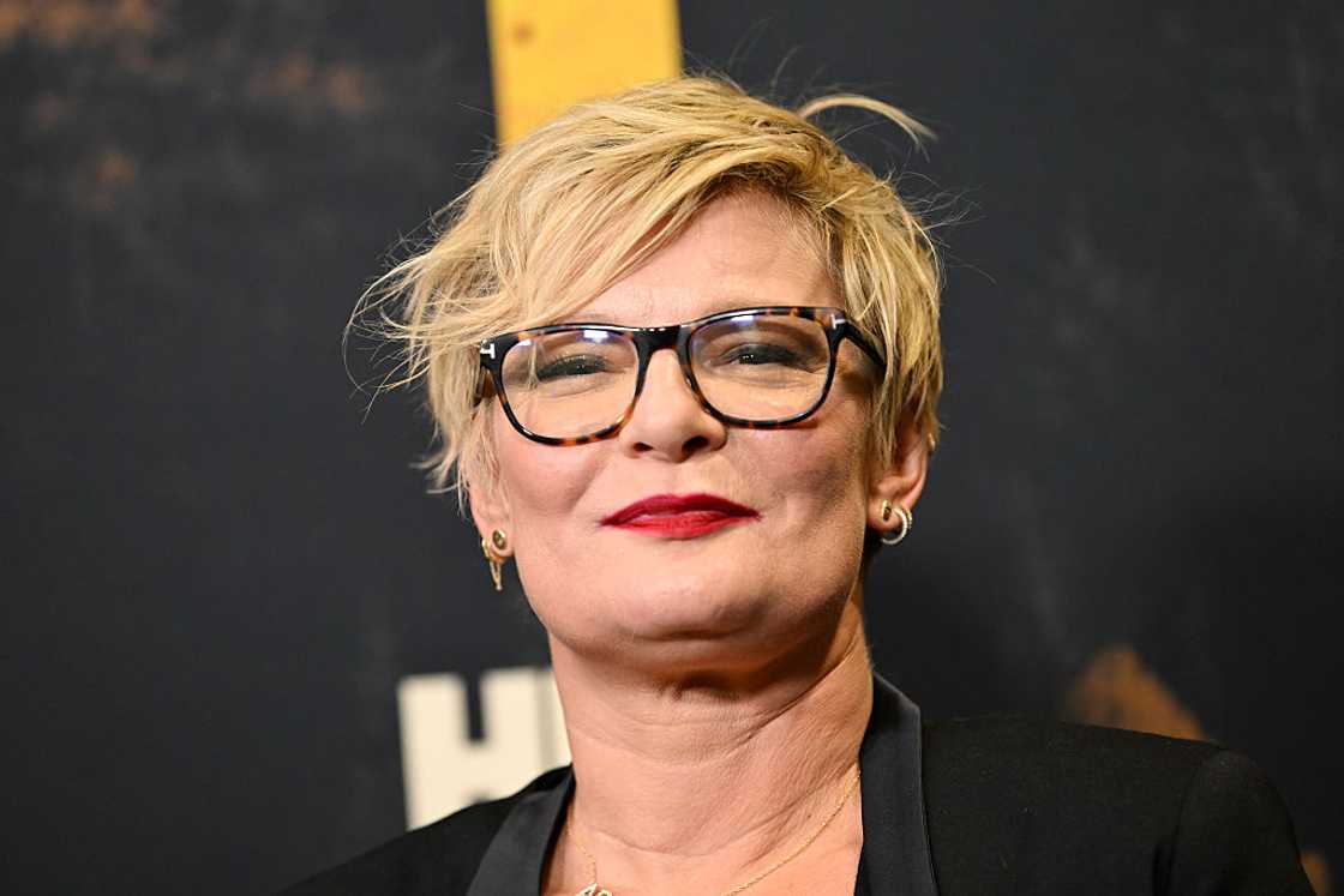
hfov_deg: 12.1
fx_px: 6347
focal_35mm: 170
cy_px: 448
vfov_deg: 8.1
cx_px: 672
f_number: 3.2
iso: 2500
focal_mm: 170
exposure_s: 1/320
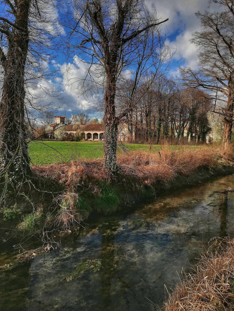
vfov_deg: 65.3
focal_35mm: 27
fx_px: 243
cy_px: 156
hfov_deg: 51.4
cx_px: 117
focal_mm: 3.81
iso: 50
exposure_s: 1/1266
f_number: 2.2
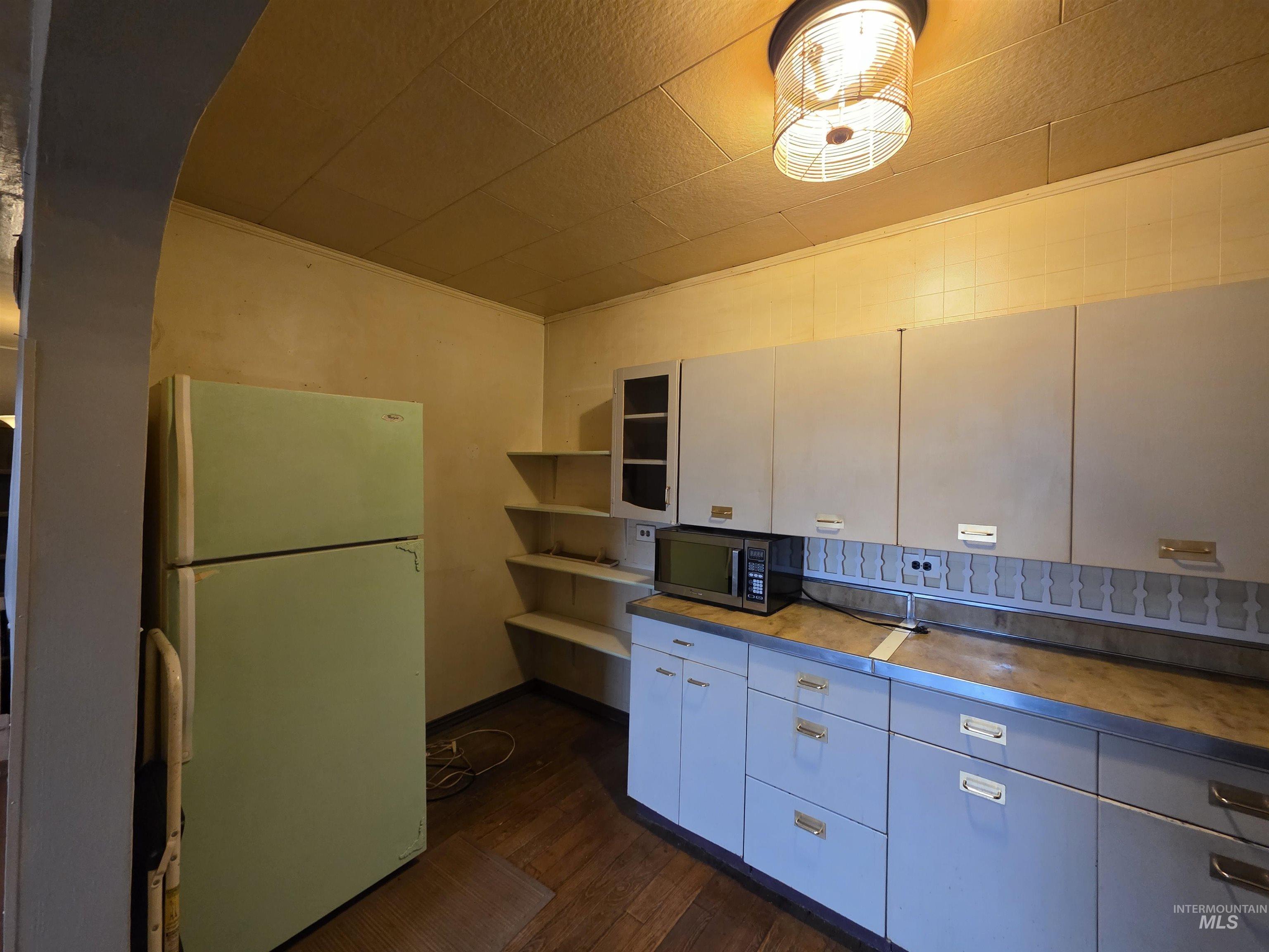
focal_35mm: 13
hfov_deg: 106.2
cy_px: 476
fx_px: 477
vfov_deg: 89.9
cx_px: 634
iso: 500
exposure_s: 1/60
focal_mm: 2.2
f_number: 1.9
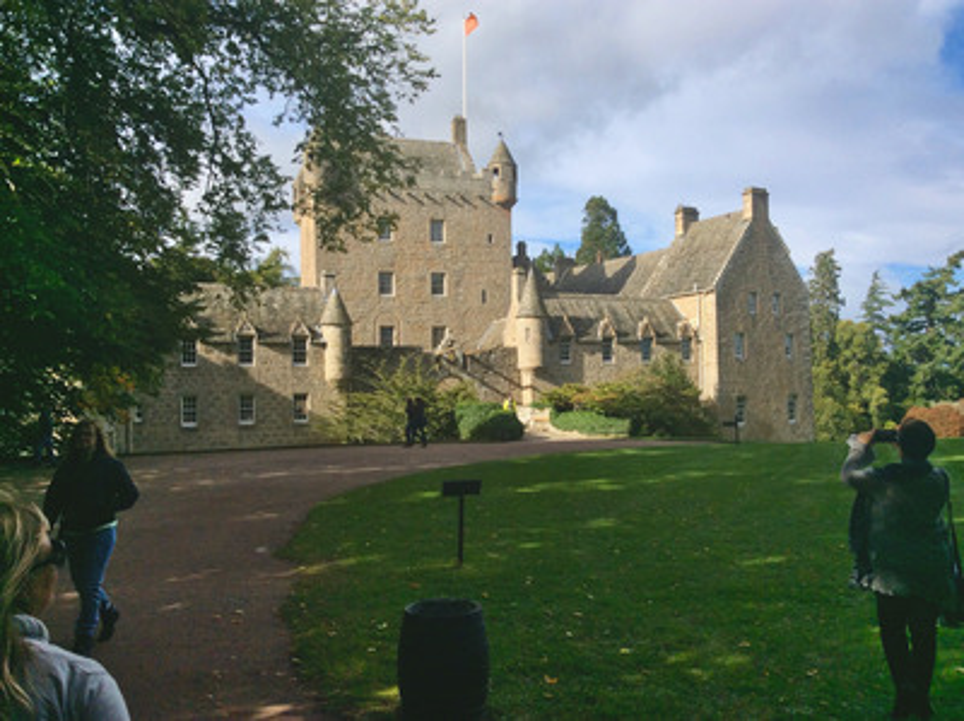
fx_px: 890
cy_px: 360
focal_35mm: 32
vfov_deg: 44.1
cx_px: 482
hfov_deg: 56.9
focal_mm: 3.3
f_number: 2.4
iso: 32
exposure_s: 1/1546
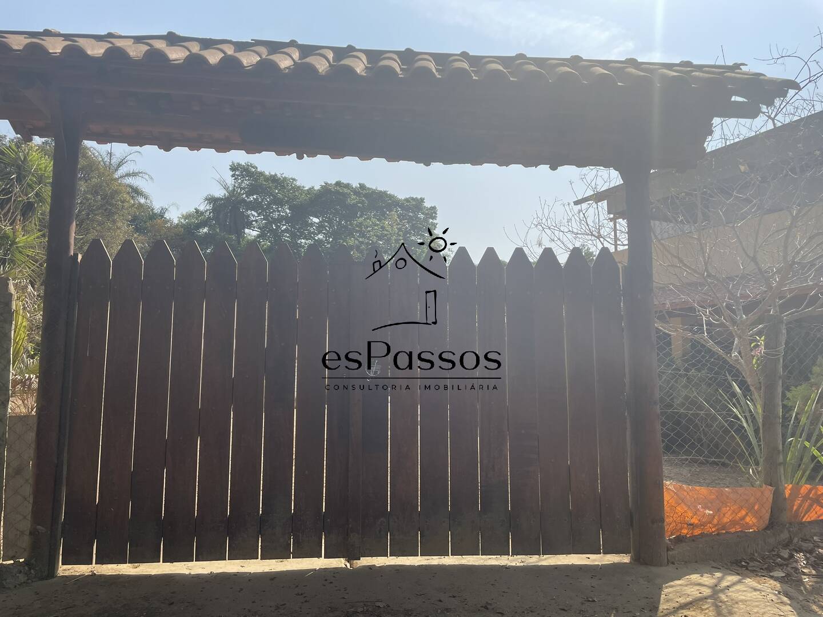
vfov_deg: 53.1
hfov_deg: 67.3
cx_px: 412
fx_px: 618
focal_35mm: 26
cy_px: 308
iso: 32
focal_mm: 4.2
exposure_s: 1/3861
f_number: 1.6
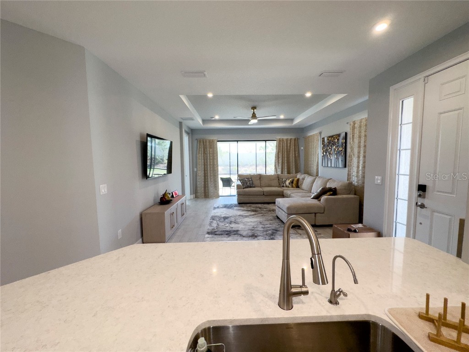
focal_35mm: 14
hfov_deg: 102.1
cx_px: 234
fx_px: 190
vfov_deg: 85.7
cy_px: 176
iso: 40
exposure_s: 1/120
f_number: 2.2
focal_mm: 2.22
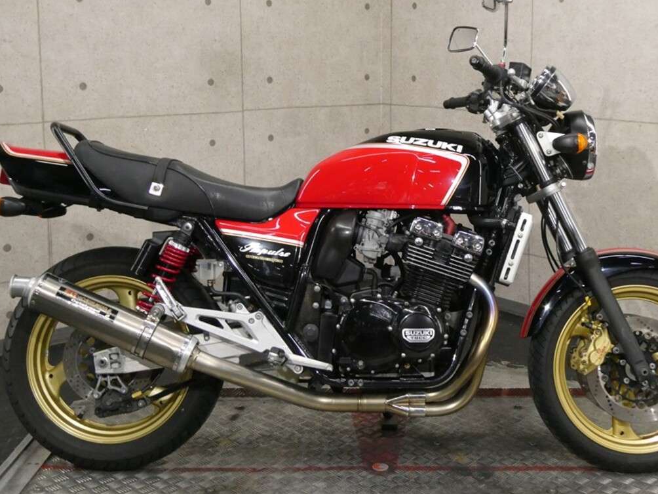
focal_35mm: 51
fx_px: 969
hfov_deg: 37.5
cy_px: 206
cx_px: 357
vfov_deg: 28.5
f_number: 3.8
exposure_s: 1/80
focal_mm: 7.2
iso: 500
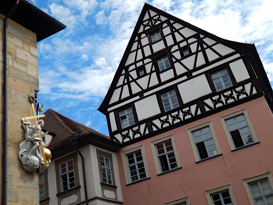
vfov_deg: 33.6
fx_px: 339
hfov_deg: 43.9
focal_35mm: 43
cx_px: 136
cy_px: 102
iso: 125
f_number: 3.6
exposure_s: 1/1000
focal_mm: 7.7
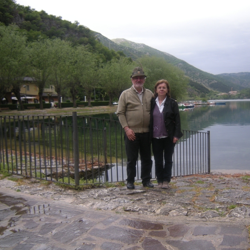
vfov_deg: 47.2
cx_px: 151
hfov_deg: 46.9
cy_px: 125
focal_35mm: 35
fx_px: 286
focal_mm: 4.7
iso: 64
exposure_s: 1/285
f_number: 2.8
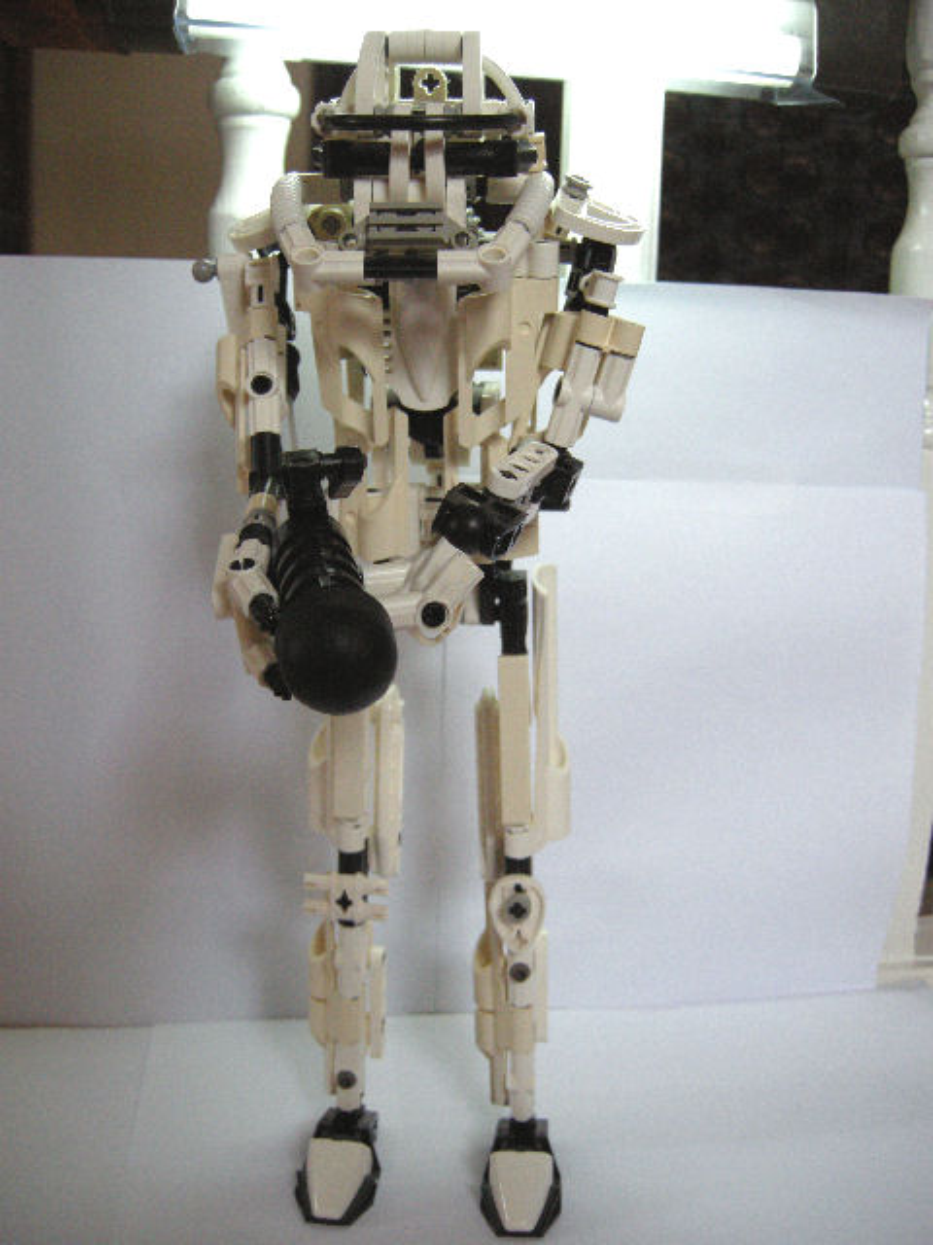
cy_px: 622
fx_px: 1258
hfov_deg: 40.7
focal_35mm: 35
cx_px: 466
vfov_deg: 52.6
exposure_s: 1/65.6
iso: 373
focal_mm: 7.5
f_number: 2.7
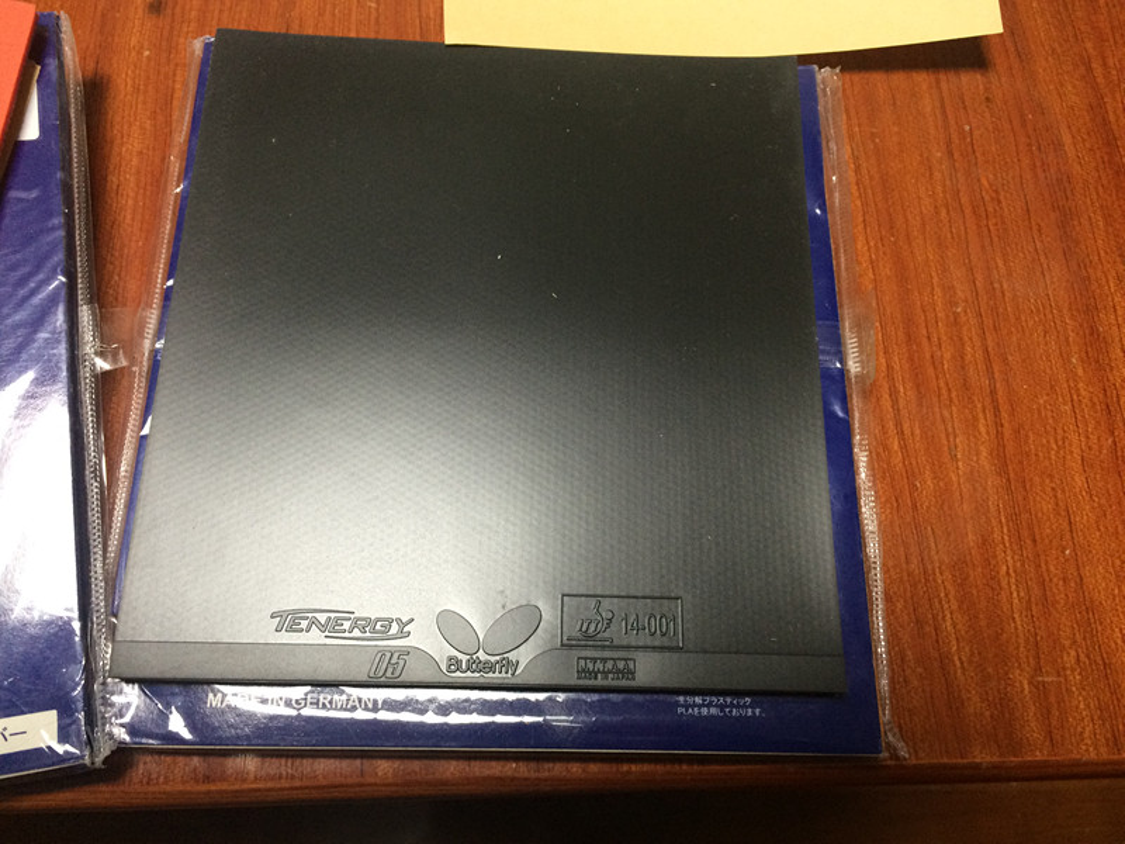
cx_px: 562
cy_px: 422
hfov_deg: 61.7
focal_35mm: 29
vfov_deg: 48.2
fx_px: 942
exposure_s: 1/33
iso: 80
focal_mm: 4.15
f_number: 2.2
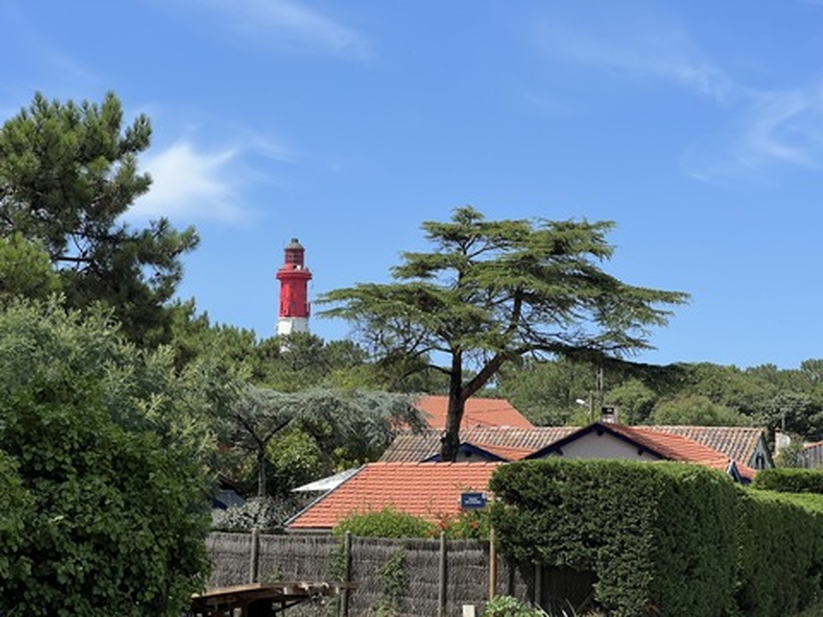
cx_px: 412
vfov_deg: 19.1
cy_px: 308
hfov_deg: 25.3
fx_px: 1831
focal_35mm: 77
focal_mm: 9
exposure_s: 1/791
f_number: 2.8
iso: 32
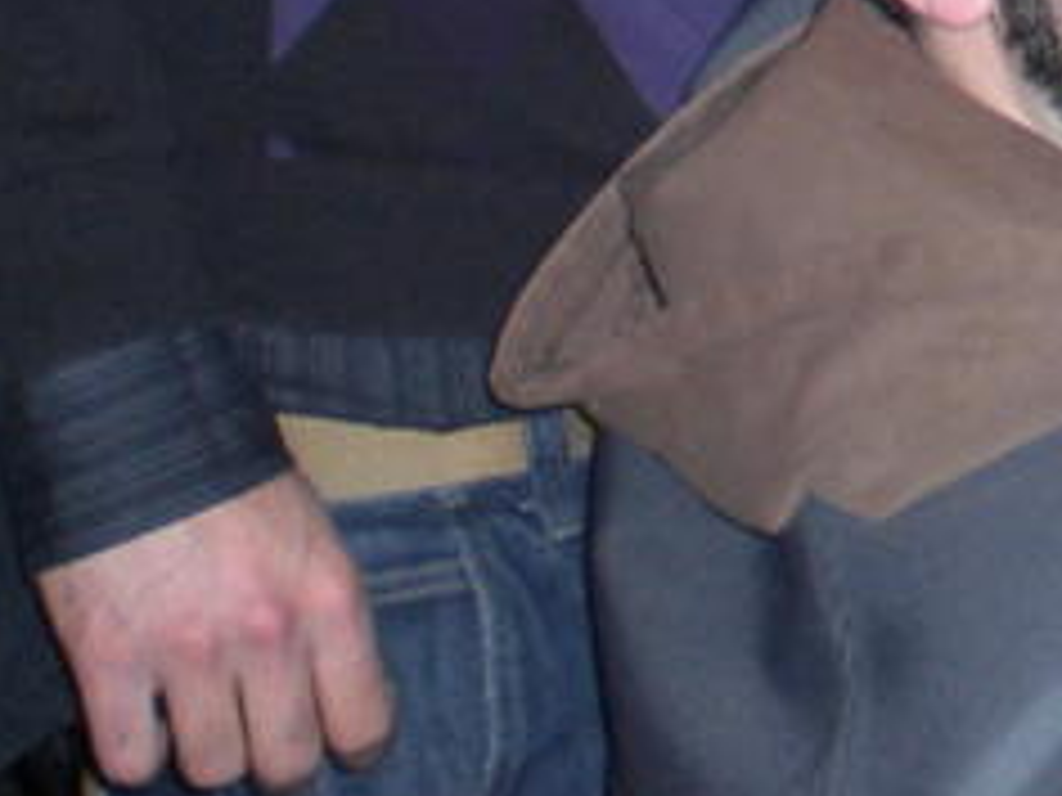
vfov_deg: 10.9
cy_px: -544
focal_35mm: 129
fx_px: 3958
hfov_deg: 14.3
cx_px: 1570
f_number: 3.1
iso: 200
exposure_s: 1/60
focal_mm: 6.3
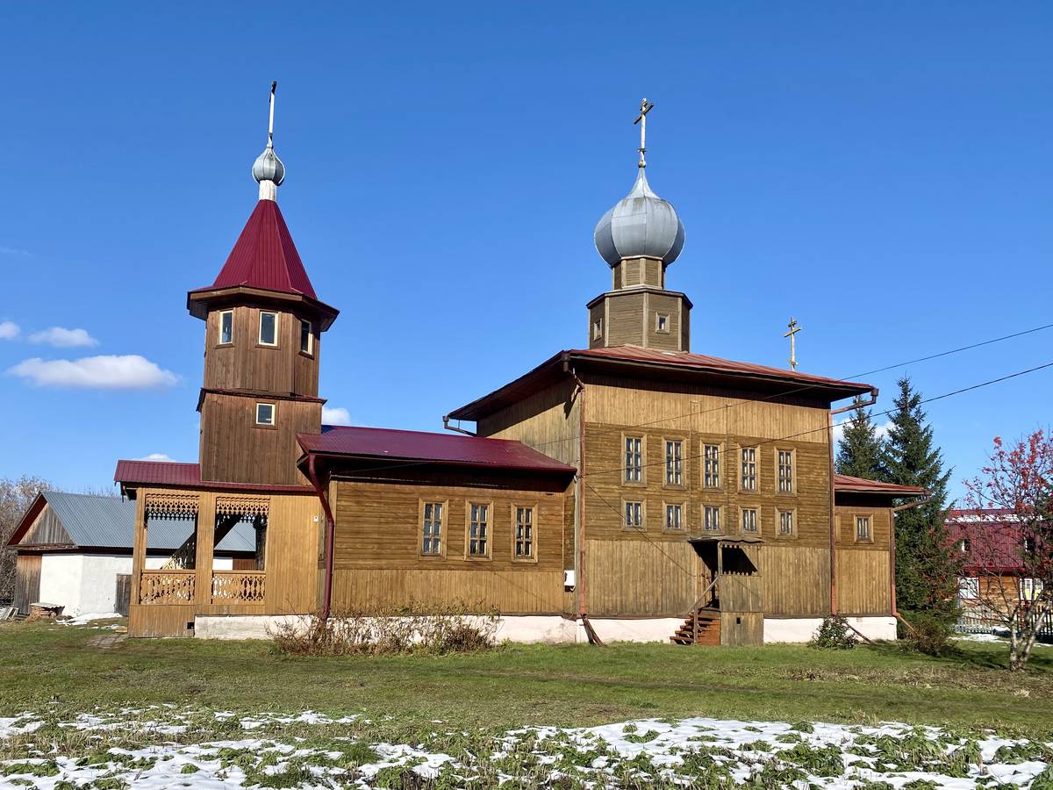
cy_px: 395
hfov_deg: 67.3
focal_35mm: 26
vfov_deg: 53.1
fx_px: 791
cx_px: 526
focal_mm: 4.25
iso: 32
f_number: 1.8
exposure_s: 1/3401
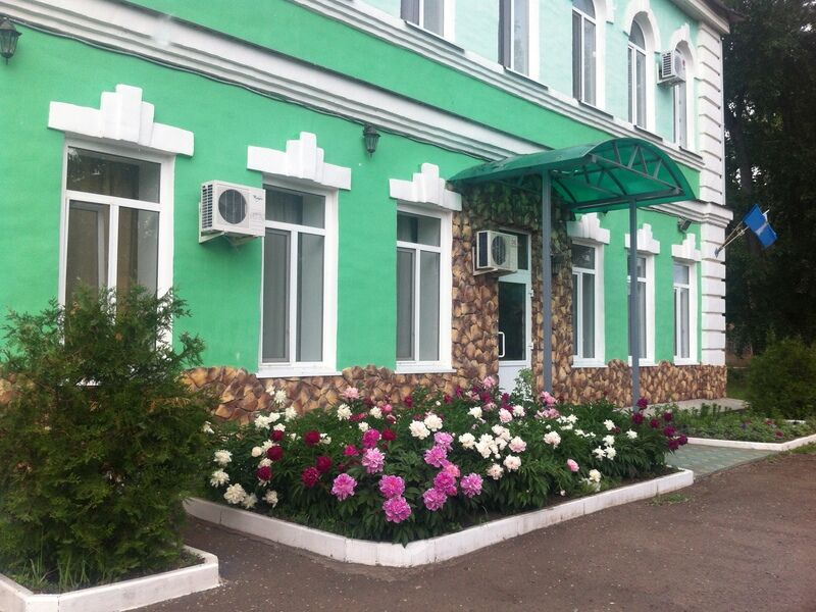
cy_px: 306
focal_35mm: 35
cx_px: 408
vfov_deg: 40.7
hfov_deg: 52.6
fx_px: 825
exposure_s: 1/359
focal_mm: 3.85
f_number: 2.8
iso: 80
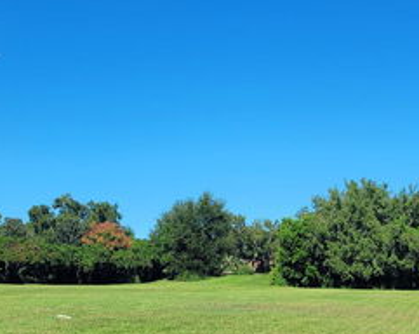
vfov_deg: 28.0
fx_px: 669
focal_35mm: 54
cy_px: 177
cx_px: 269
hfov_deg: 34.6
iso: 40
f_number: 1.8
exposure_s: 1/2122
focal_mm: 5.4
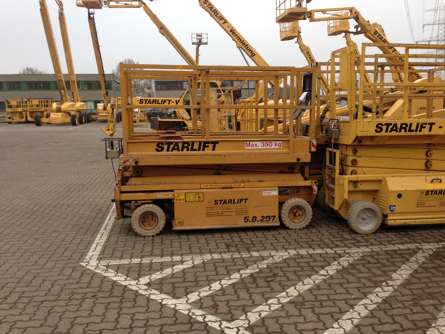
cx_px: 222
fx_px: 424
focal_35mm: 33
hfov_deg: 55.4
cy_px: 167
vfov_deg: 42.9
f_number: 2.4
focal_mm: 4.13
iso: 50
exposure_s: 1/120
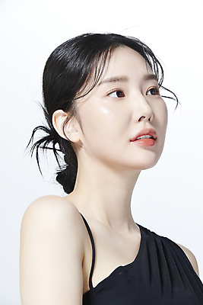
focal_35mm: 180
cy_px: 152
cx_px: 102
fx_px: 1521
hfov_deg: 7.6
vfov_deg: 11.4
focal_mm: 180
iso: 64
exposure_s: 1/125
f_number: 11
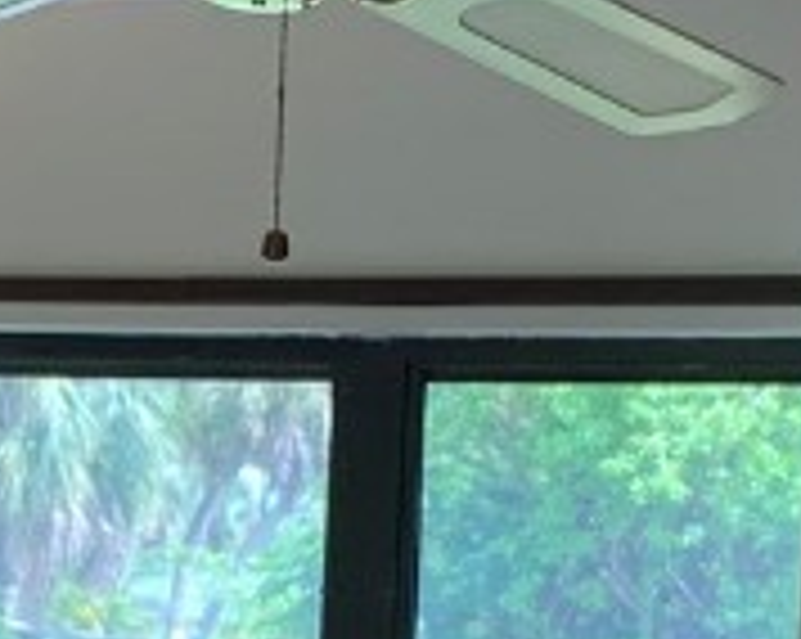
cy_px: 968
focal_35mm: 146
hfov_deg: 13.2
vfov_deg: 10.2
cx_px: 288
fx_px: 3457
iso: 100
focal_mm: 4.25
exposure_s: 1/120
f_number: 1.8
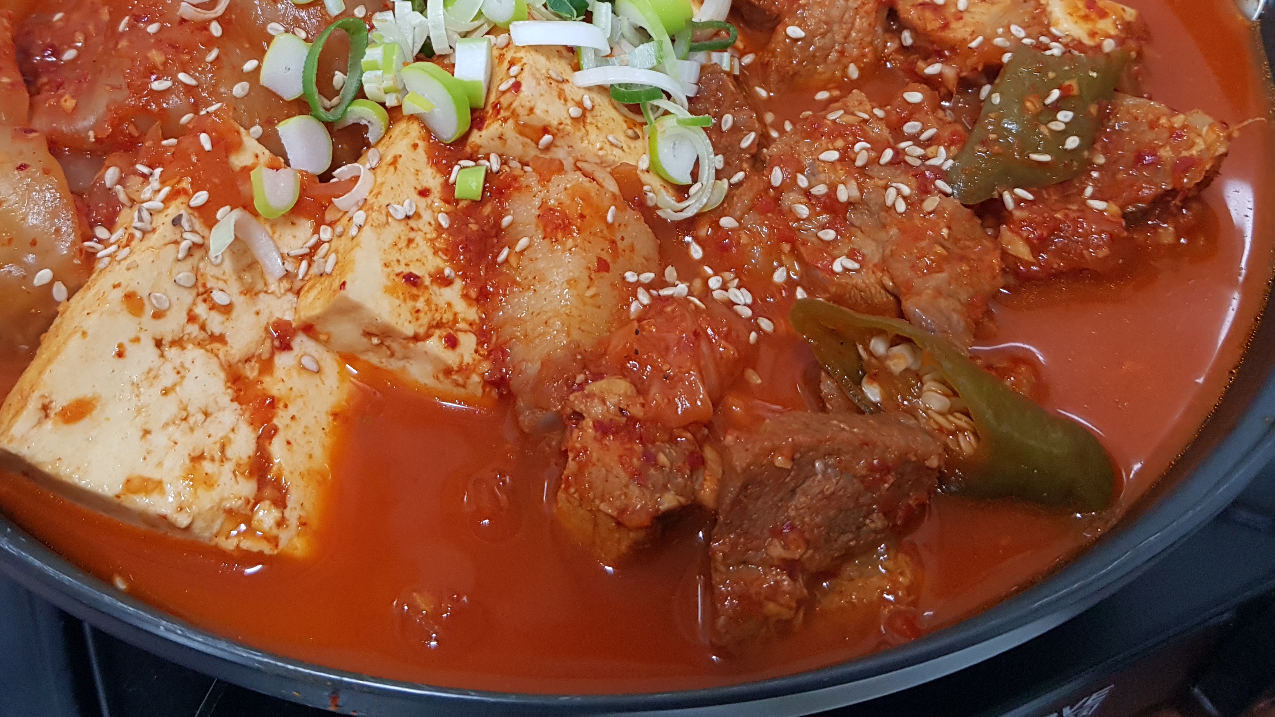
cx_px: 540
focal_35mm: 39
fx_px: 1319
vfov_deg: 29.6
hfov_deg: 51.4
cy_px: 119
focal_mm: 4.2
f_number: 1.7
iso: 200
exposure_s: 1/40
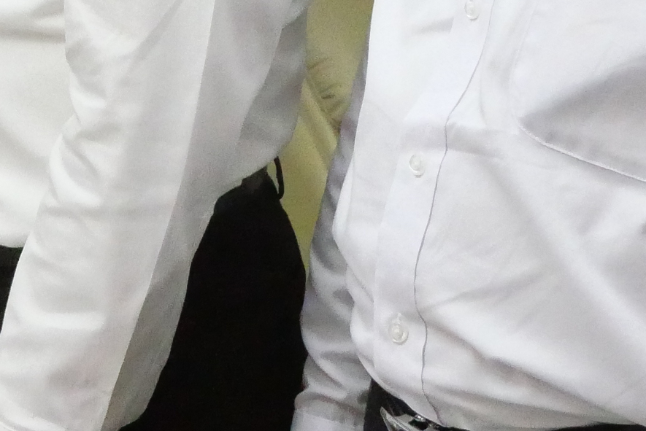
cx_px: -107
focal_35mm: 172
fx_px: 3088
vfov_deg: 7.7
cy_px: -412
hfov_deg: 11.7
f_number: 6.3
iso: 6400
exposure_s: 1/250
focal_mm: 20
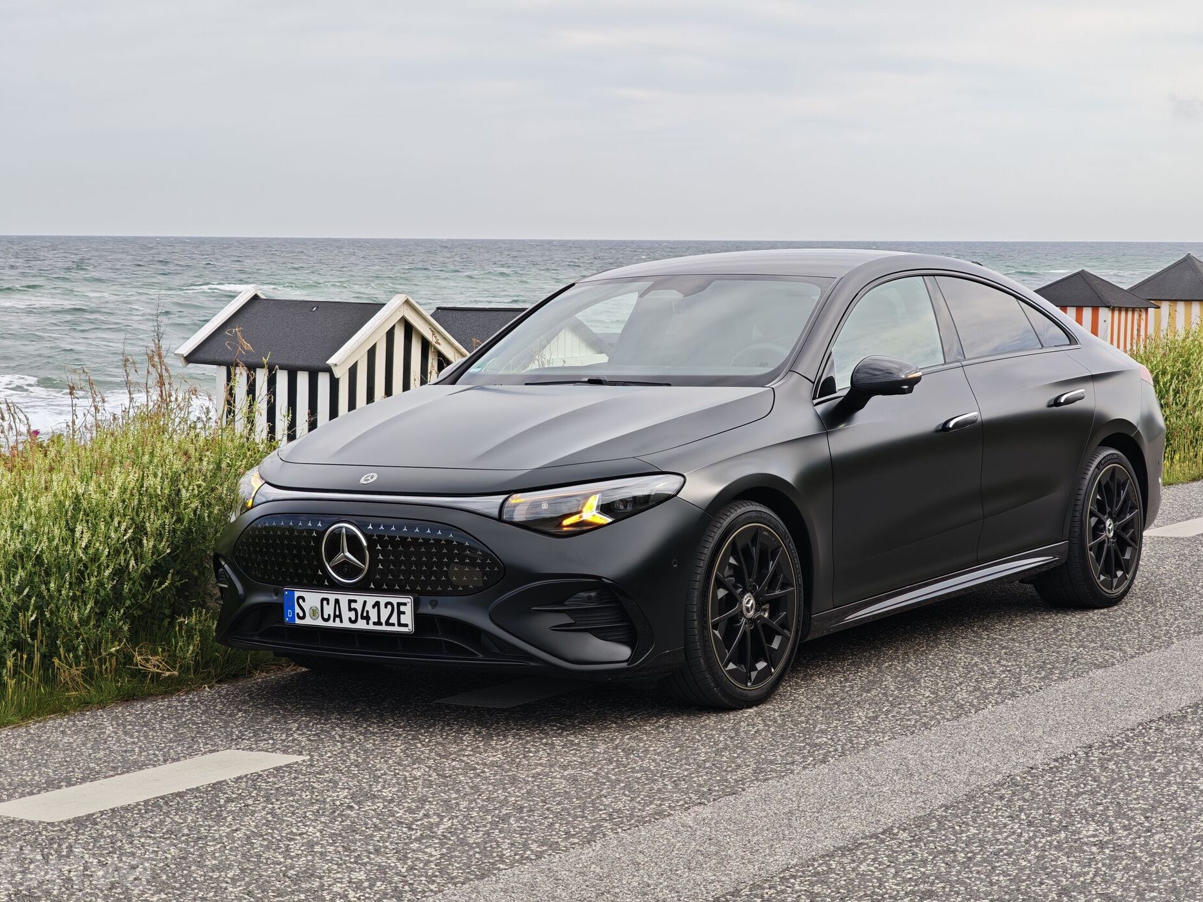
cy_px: 445
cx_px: 601
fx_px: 2502
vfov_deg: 20.4
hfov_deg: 27.0
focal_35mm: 72
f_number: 1.8
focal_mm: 11.5
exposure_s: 1/1247
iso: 50
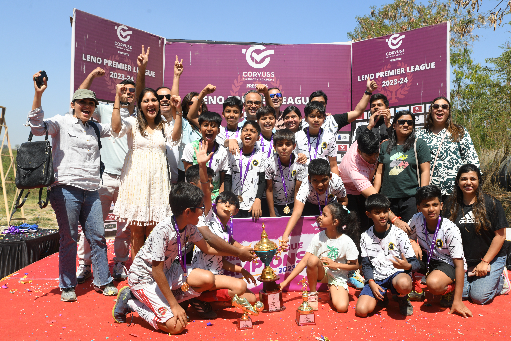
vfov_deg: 41.1
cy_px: 170
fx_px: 454
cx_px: 256
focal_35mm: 32
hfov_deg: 58.7
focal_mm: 32
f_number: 7.1
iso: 100
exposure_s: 1/200
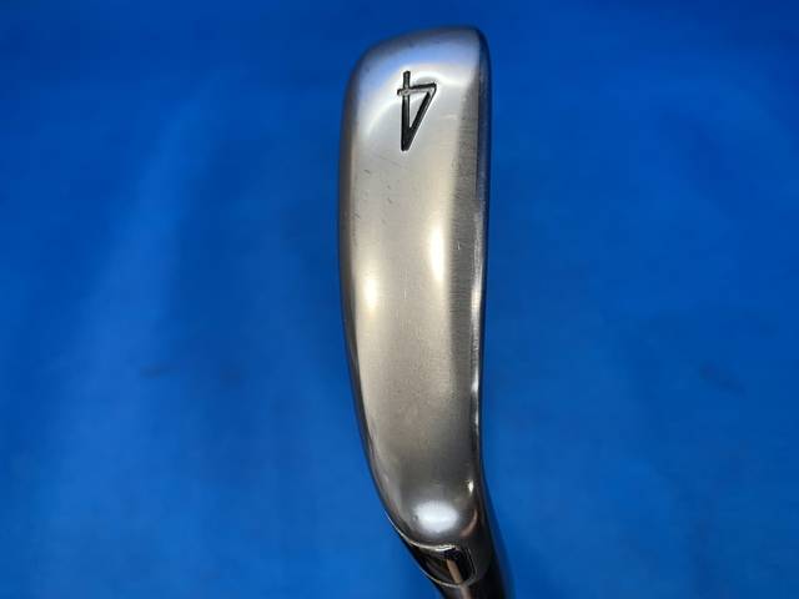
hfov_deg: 67.3
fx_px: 600
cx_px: 400
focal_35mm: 26
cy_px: 300
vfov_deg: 53.1
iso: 64
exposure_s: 1/60
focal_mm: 4.25
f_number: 1.8
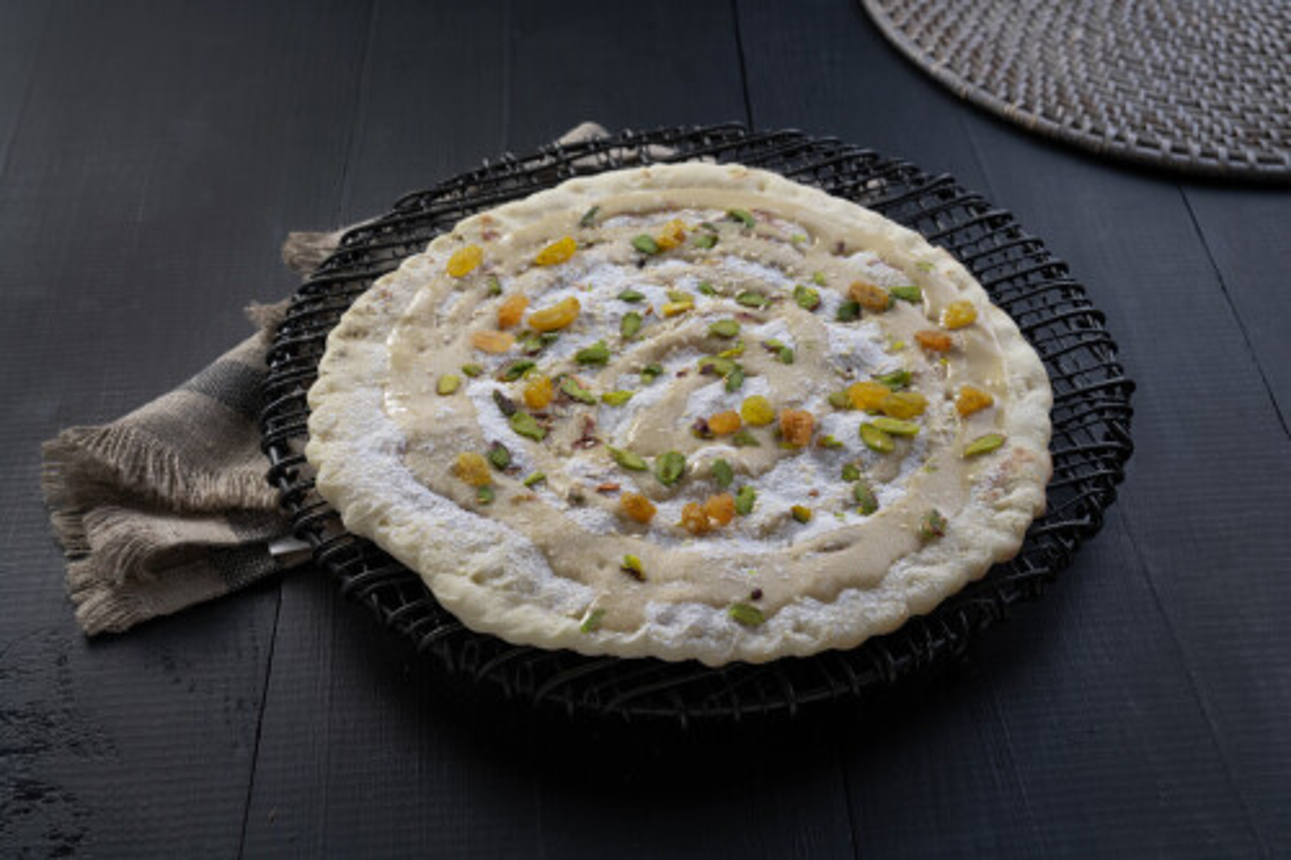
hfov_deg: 41.1
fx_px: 1721
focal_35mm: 48
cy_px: 430
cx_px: 646
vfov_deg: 28.1
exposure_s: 1/80
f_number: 10
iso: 200
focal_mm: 48
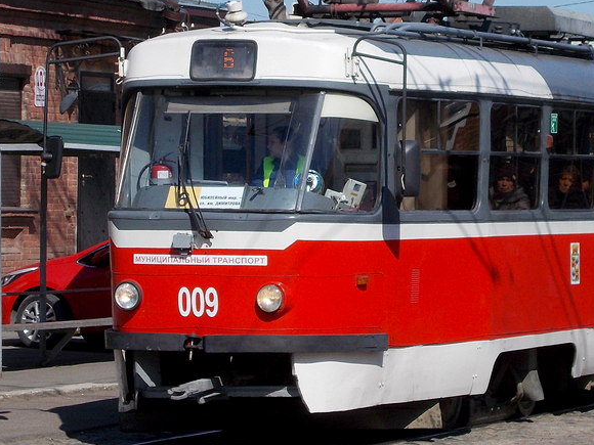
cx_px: 415
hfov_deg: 11.1
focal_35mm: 178
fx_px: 3054
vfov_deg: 8.3
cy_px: 72
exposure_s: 1/500
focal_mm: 15.4
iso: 80
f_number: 6.3
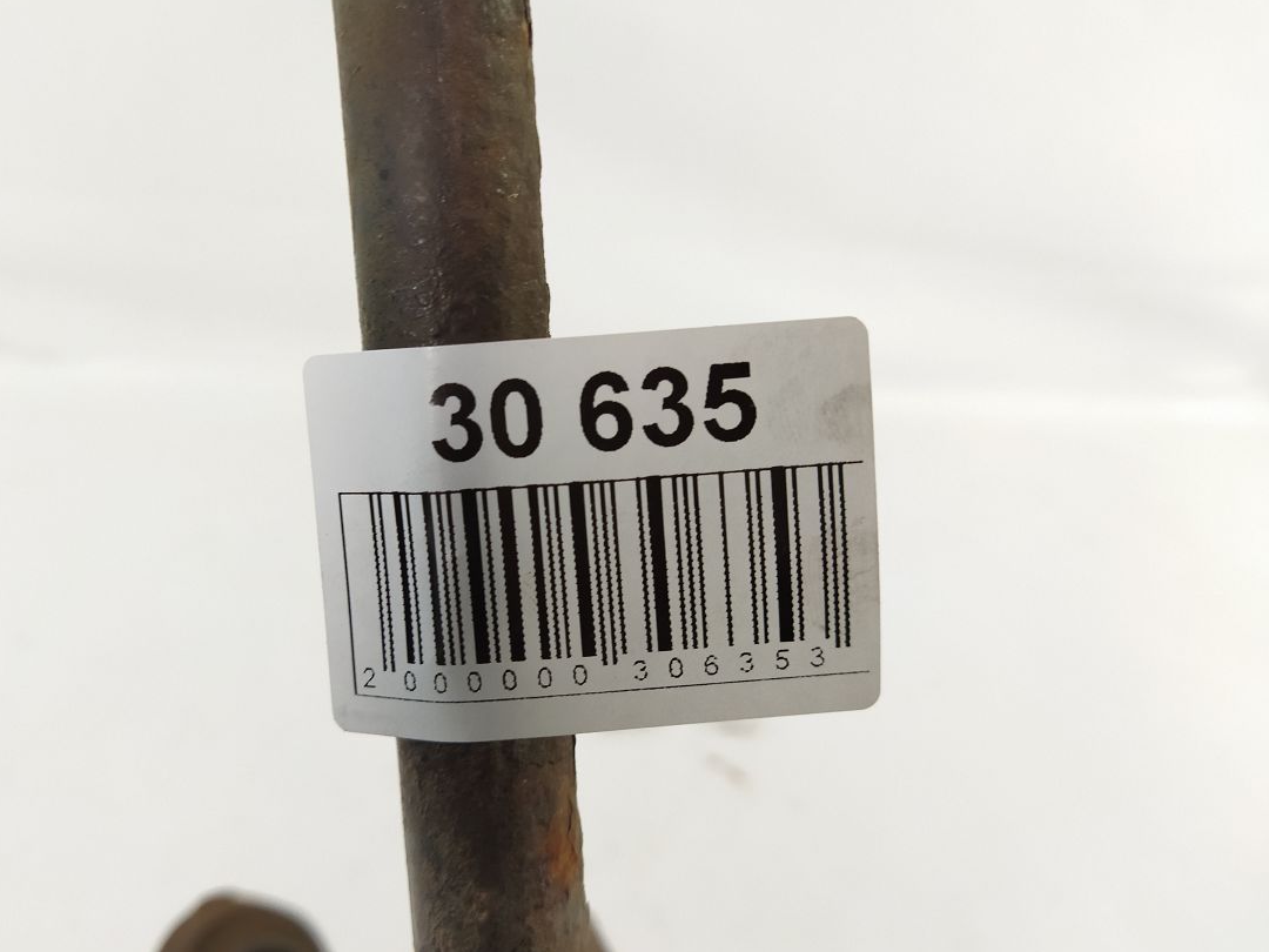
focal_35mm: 30
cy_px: 498
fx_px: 1100
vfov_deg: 46.8
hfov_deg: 59.8
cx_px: 565
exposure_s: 1/50
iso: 225
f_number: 1.79
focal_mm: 4.71
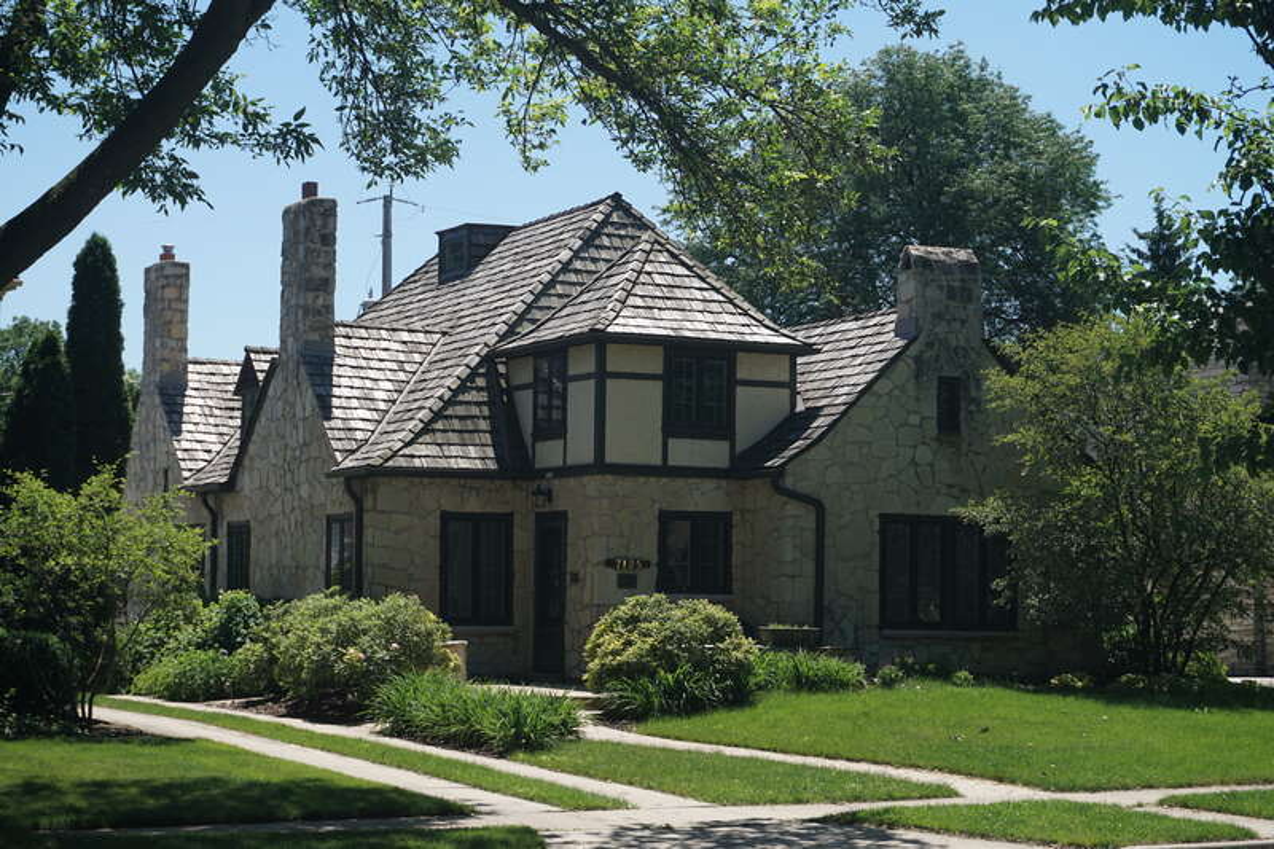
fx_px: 2653
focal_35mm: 75
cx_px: 637
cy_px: 424
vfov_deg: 18.2
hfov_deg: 27.0
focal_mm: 50
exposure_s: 1/250
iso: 100
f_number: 7.1
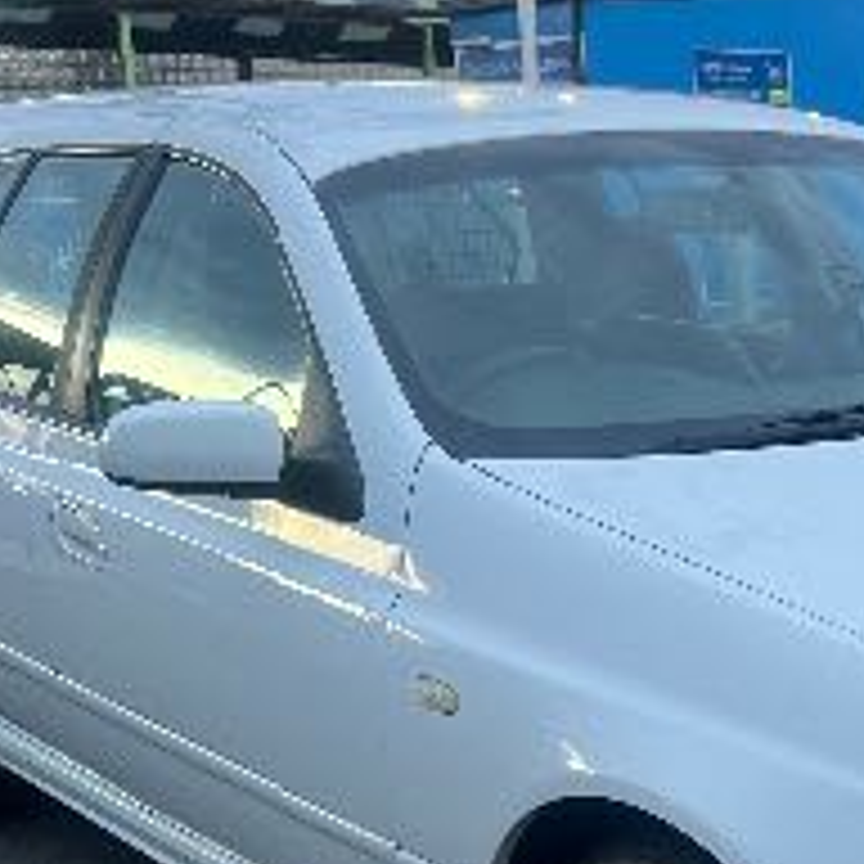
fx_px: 2033
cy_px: 792
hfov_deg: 22.6
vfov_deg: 23.3
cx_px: 945
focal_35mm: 72
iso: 125
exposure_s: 1/118
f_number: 1.5
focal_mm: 5.7
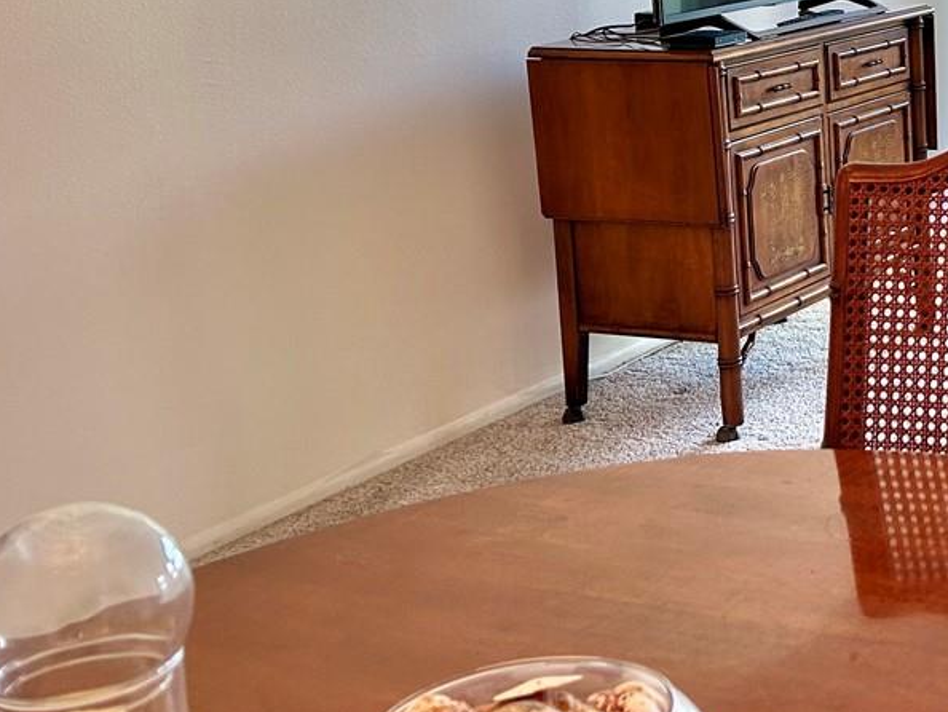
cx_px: 1155
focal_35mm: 70
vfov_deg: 20.5
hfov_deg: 24.9
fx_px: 1918
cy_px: 54
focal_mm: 5.7
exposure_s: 1/120
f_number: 1.5
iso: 50
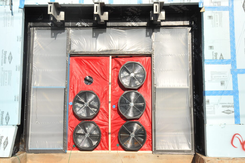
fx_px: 224
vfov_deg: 39.9
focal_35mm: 33
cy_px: 82
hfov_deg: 57.3
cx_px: 122
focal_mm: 22
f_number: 13
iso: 500
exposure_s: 1/640
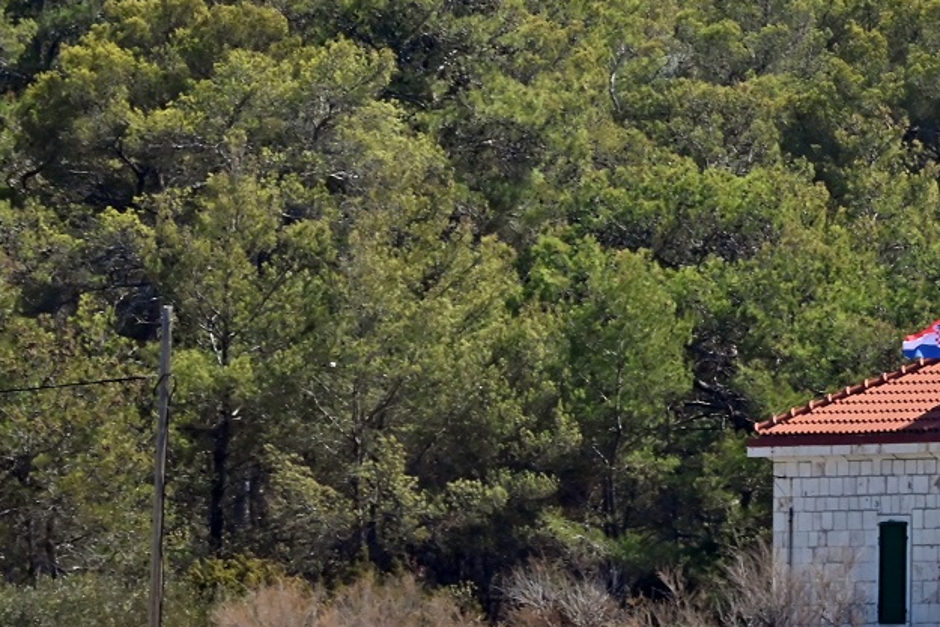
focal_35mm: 720
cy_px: 289
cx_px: 1029
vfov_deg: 1.9
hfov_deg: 2.9
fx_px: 18803
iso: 1400
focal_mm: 300
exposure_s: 1/320
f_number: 29
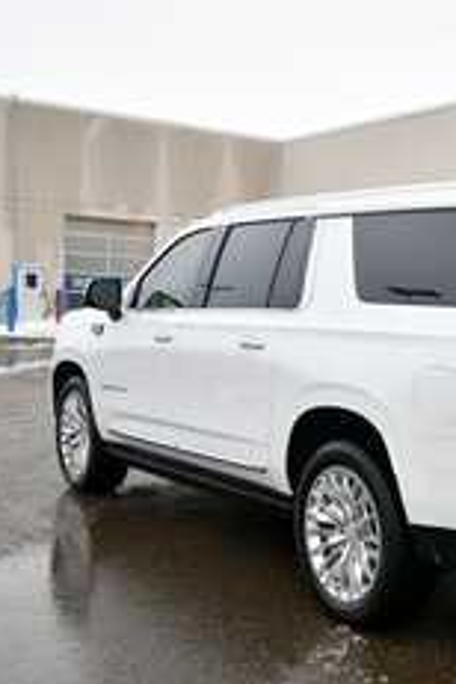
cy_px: 372
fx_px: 988
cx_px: 483
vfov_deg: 38.2
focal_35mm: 52
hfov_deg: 24.5
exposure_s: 1/250
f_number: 5.6
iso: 220
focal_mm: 20
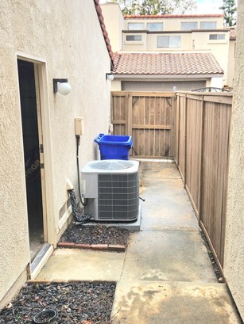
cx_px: 133
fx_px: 338
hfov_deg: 39.6
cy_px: 153
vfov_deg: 51.3
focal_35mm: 36
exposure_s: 1/278
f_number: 1.8
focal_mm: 5.4
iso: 20
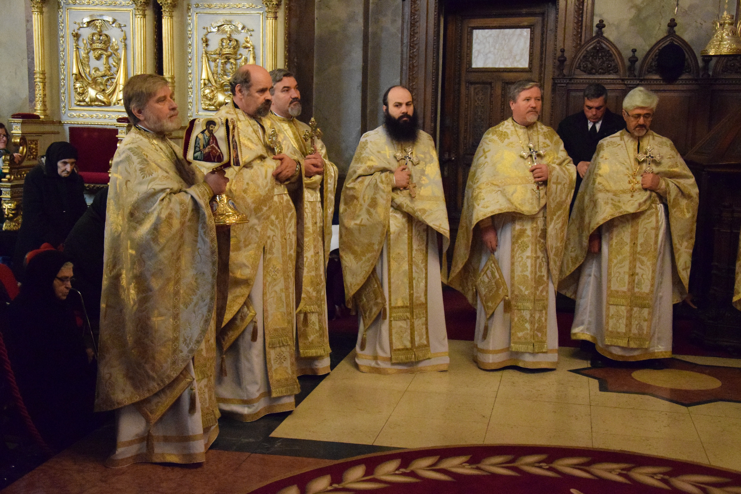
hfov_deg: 38.9
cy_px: 247
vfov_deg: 26.5
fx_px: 1050
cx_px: 370
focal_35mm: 51
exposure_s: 1/80
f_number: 4.2
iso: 10000
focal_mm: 34
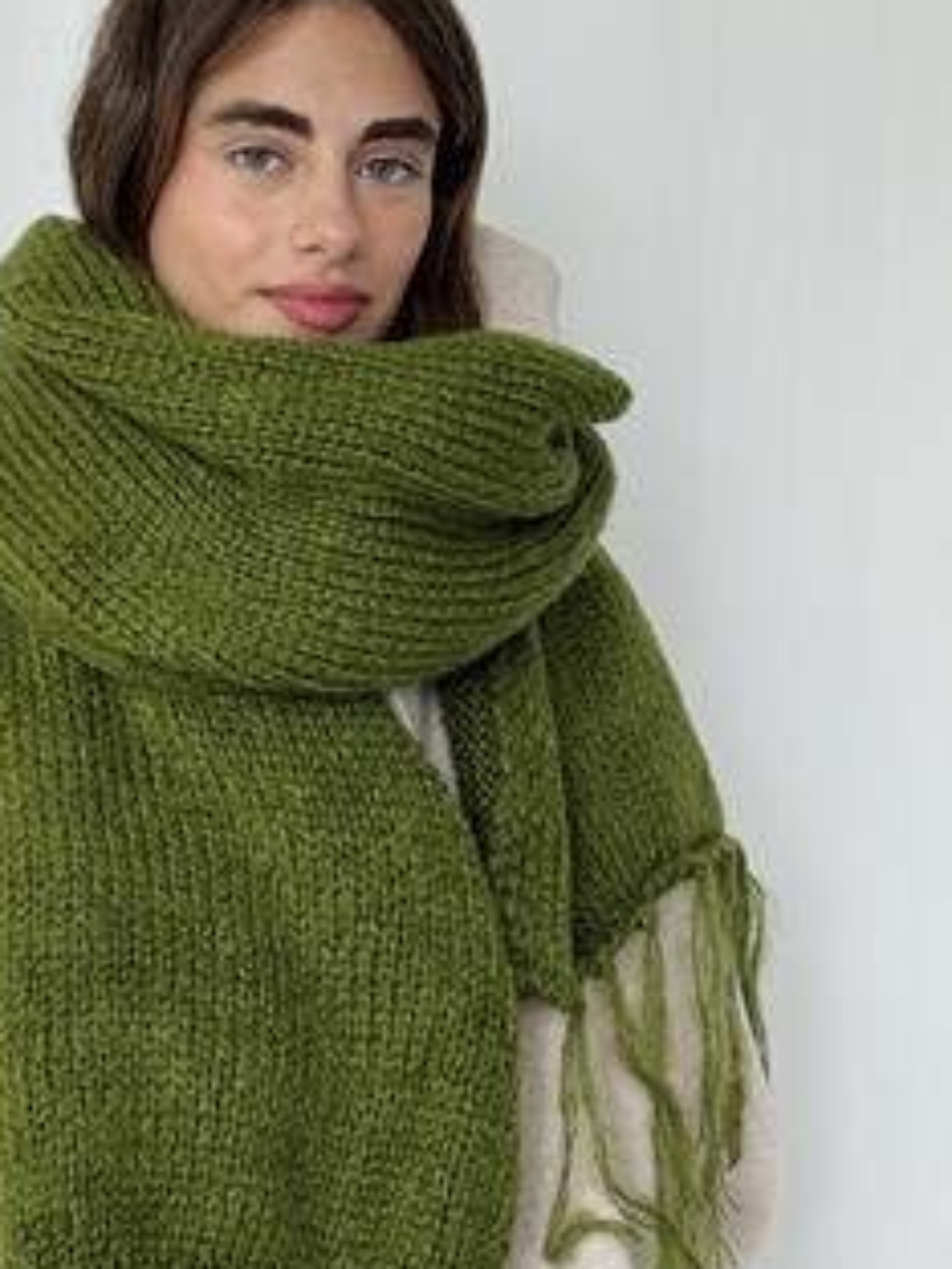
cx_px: 256
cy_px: 746
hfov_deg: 17.9
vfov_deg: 23.8
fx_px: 3007
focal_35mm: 82
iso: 100
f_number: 1.78
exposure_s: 1/111
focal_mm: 6.76
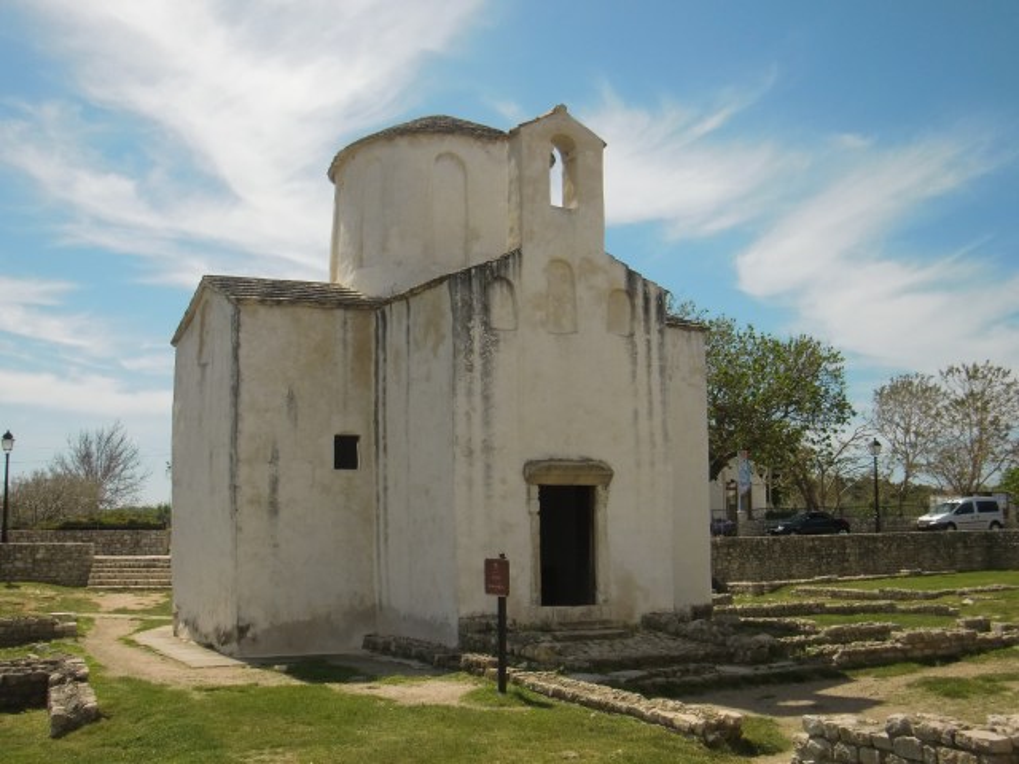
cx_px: 510
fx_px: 1119
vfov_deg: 37.7
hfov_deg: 49.0
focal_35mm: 38
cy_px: 382
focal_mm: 6.66
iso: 100
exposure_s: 1/400
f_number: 8.9
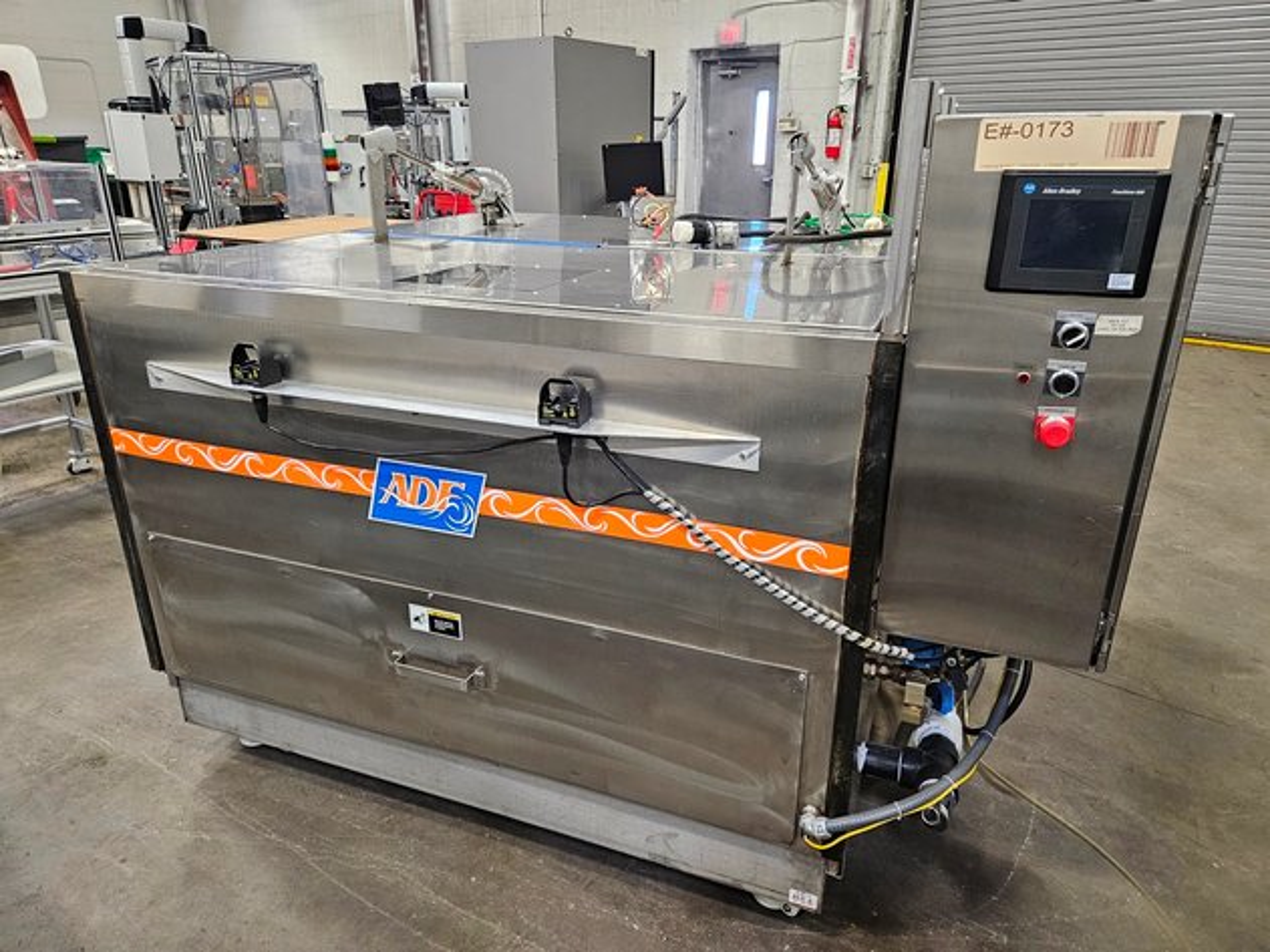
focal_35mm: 23
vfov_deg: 58.9
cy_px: 476
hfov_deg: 73.9
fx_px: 844
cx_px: 635
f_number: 1.8
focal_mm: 5.4
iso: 1000
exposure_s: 1/120
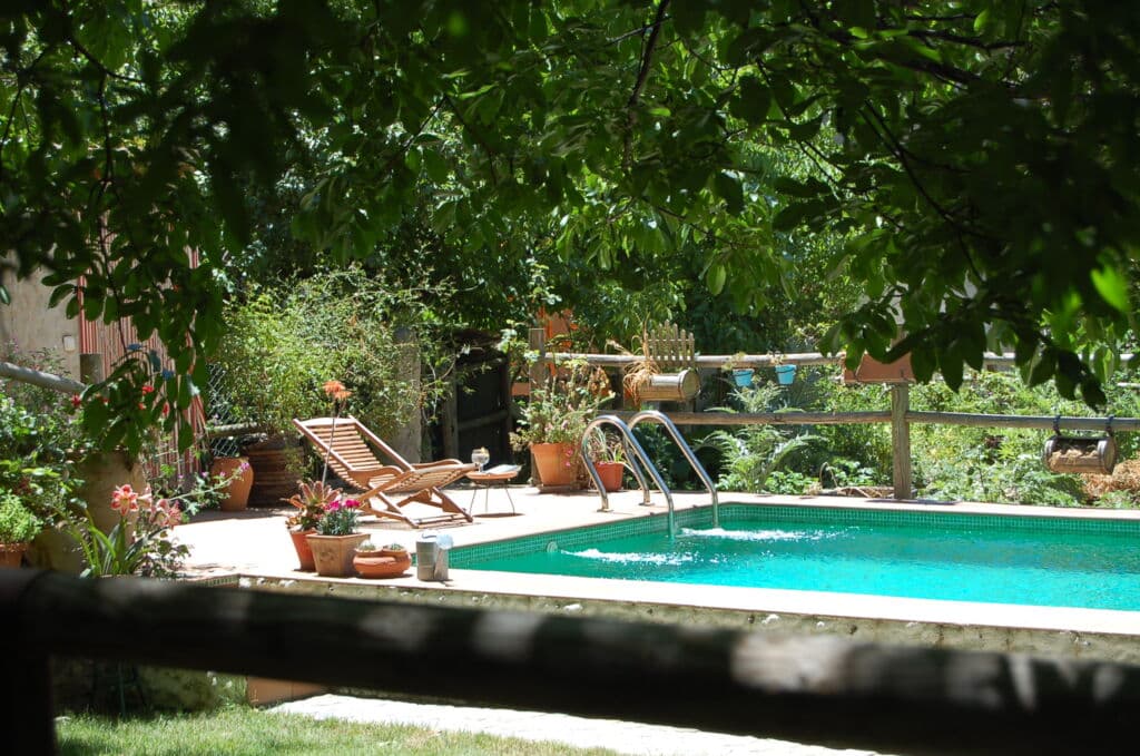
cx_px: 570
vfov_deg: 16.5
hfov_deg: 24.7
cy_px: 378
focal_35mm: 82
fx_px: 2608
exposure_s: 1/200
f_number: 7.1
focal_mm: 55
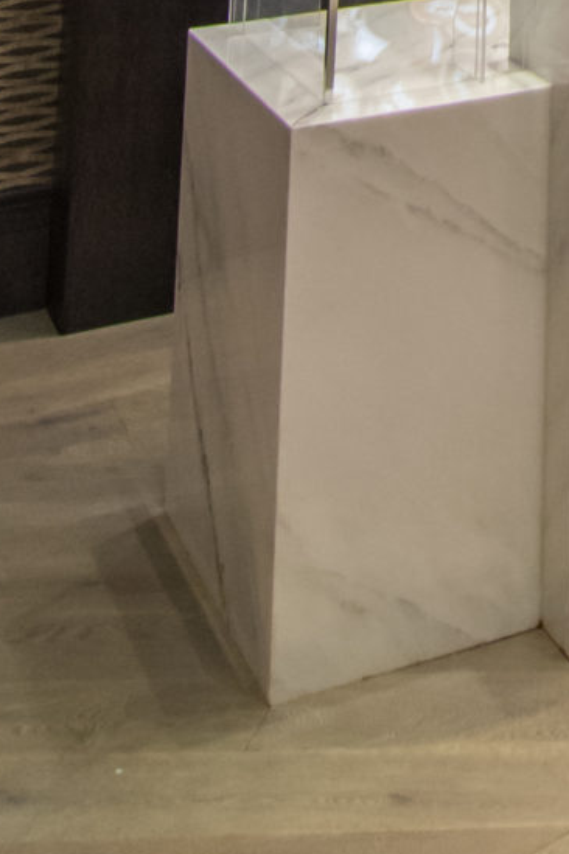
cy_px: -1002
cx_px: 1042
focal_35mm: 84
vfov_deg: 16.3
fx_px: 1991
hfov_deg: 14.3
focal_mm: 12
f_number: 6.3
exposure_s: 1/60
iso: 1250
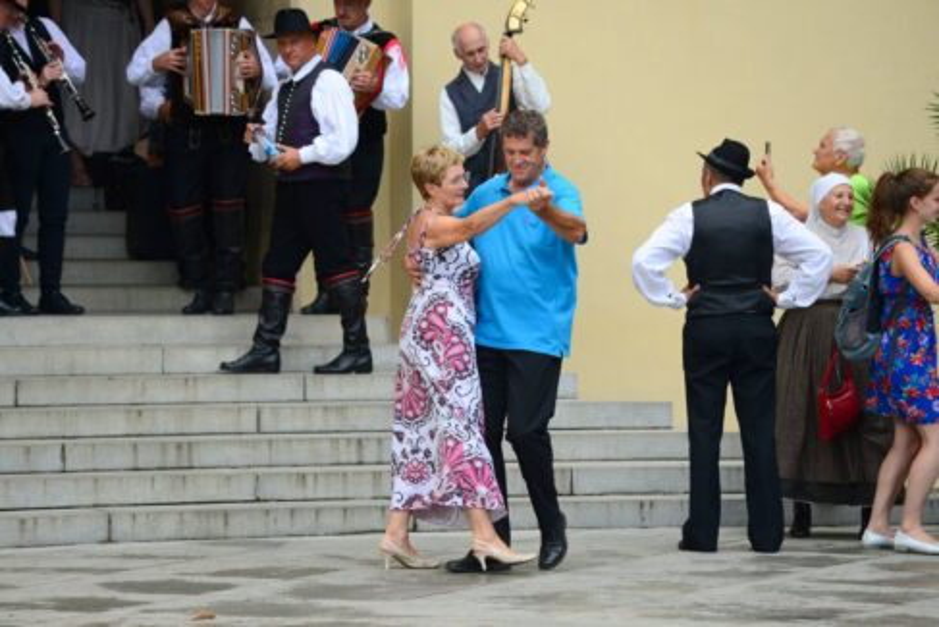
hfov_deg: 12.4
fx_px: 4305
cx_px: 470
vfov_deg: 8.3
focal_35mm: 165
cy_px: 314
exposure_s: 1/500
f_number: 4
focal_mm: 165
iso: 400
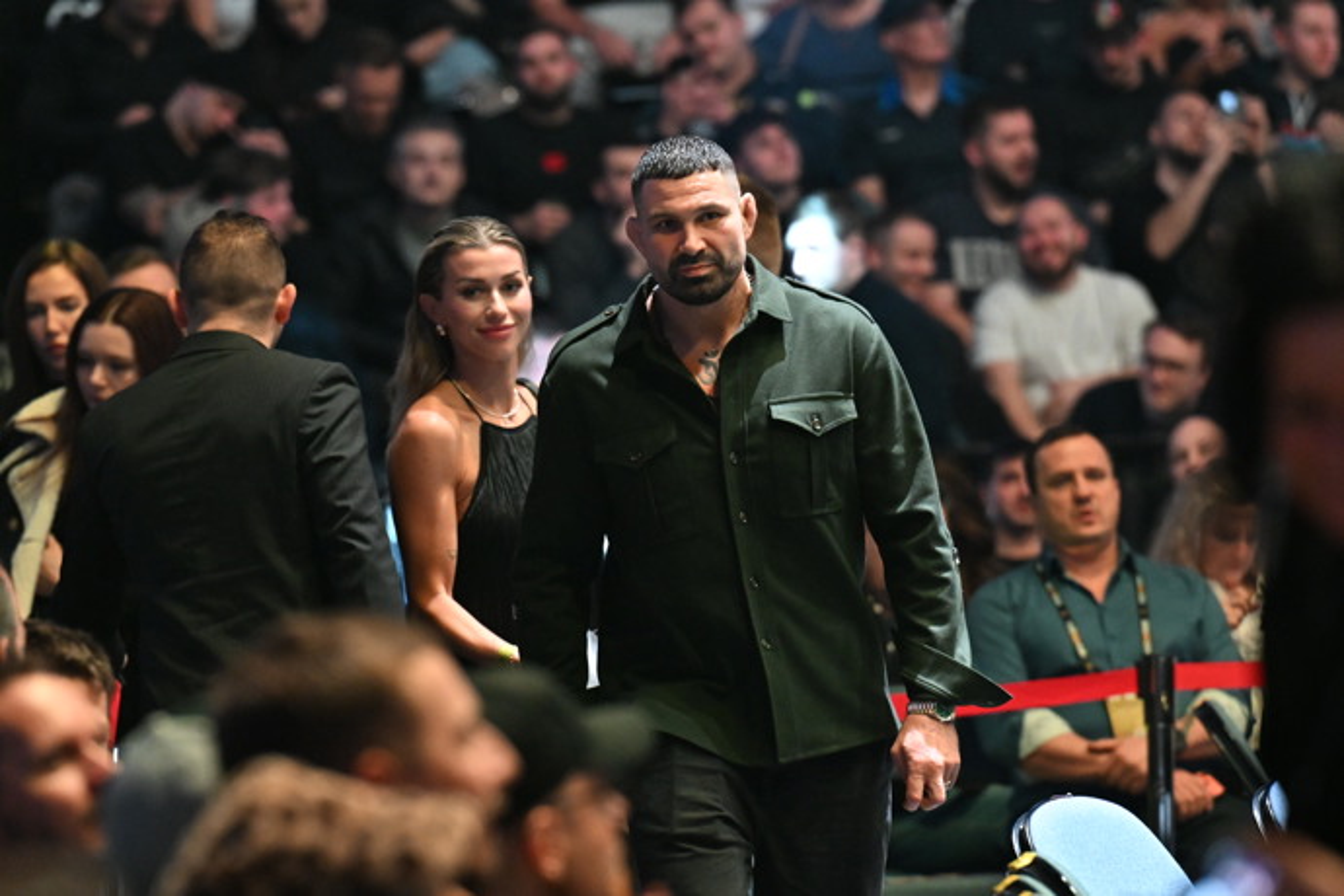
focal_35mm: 300
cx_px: 672
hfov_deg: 6.9
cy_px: 448
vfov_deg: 4.6
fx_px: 11199
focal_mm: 200
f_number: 3.5
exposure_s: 1/160
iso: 4000
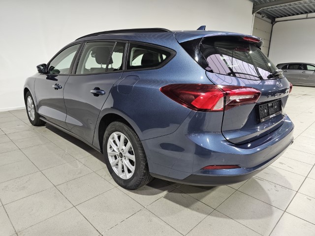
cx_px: 158
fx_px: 209
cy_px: 118
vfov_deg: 58.9
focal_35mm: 23
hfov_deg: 73.9
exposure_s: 1/100
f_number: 1.7
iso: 200
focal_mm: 6.3
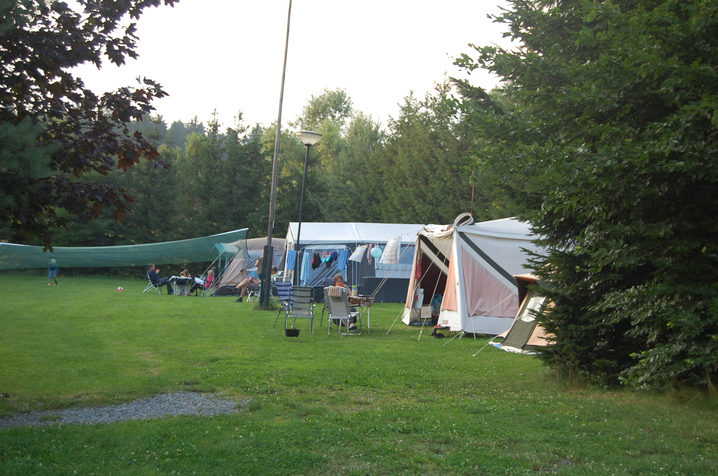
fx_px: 1135
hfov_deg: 35.1
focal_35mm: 57
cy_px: 238
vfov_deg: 23.7
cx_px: 359
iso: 400
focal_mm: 38
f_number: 5.6
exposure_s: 1/125
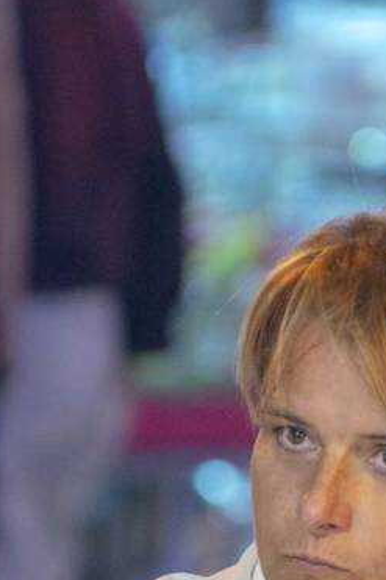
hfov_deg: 2.9
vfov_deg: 4.3
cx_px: 384
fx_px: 7667
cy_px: 464
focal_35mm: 476
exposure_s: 1/125
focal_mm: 123
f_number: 3.2
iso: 3200
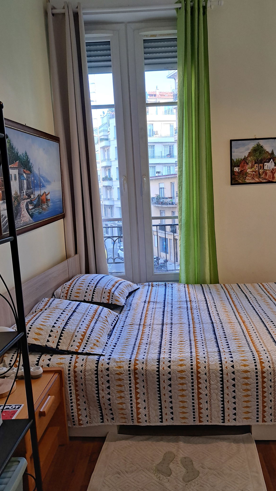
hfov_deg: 42.7
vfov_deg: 69.9
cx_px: 166
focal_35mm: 27
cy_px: 248
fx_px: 351
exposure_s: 1/60
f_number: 1.8
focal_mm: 5.23
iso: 125
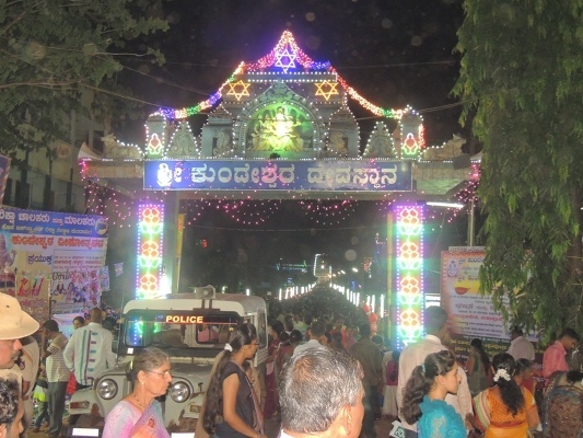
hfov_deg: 52.6
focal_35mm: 35
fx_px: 590
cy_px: 219
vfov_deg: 40.7
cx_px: 292
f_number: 3.3
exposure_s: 1/30
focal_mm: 6.2
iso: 800
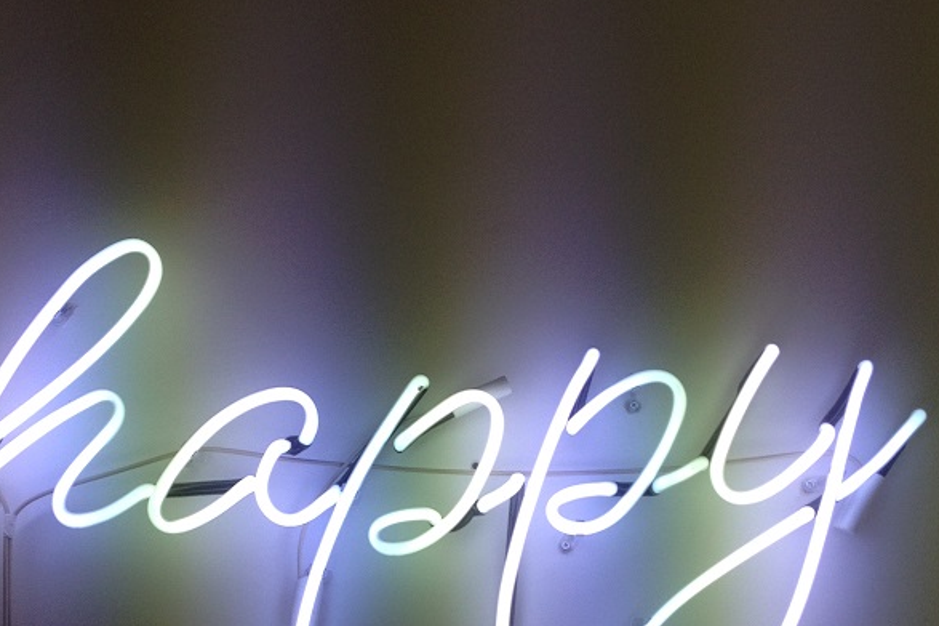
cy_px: 584
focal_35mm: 62
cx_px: 411
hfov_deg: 32.4
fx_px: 1617
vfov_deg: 21.3
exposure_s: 1/207
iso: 50
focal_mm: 4.28
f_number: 2.4
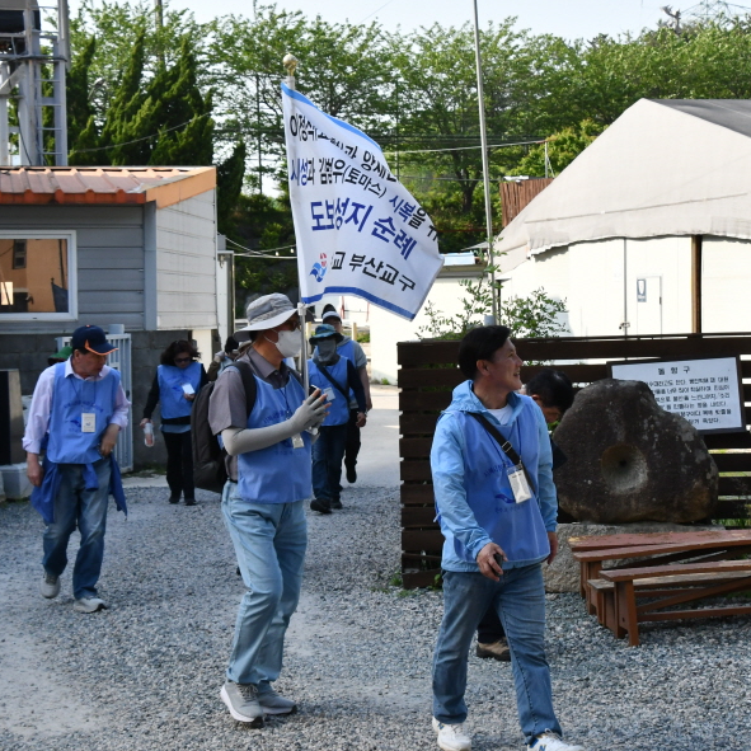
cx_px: 408
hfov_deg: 24.0
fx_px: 1767
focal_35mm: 72
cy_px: 334
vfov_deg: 24.0
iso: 800
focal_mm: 32
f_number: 13
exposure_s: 1/640
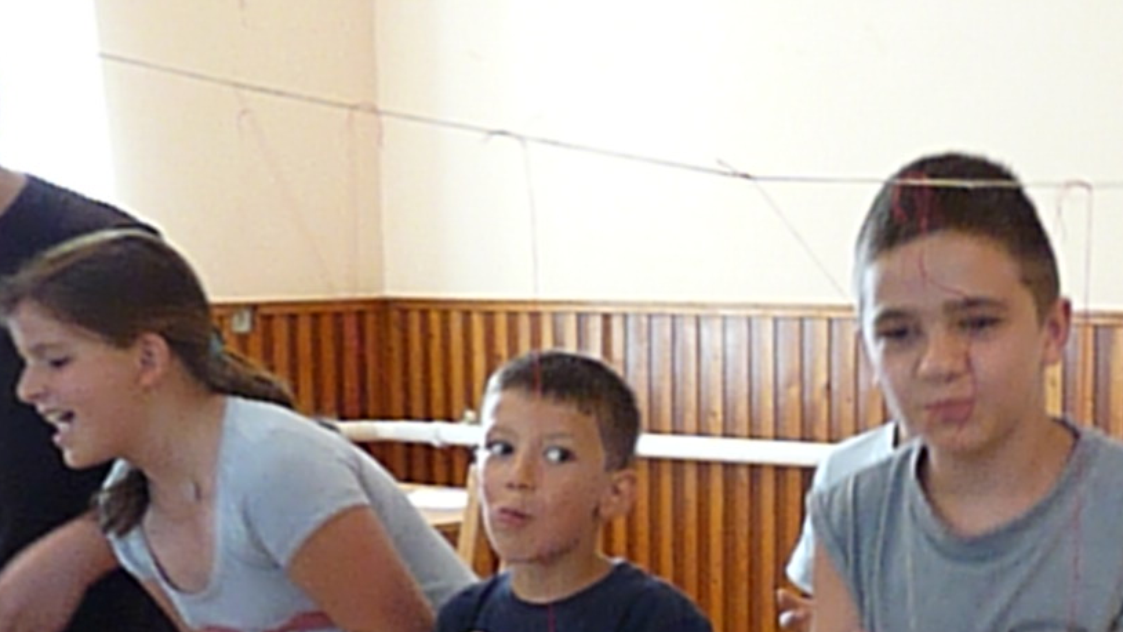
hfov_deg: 28.0
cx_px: 901
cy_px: 593
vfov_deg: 16.1
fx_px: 2204
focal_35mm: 74
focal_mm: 4.8
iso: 800
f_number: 2.8
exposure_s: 1/40
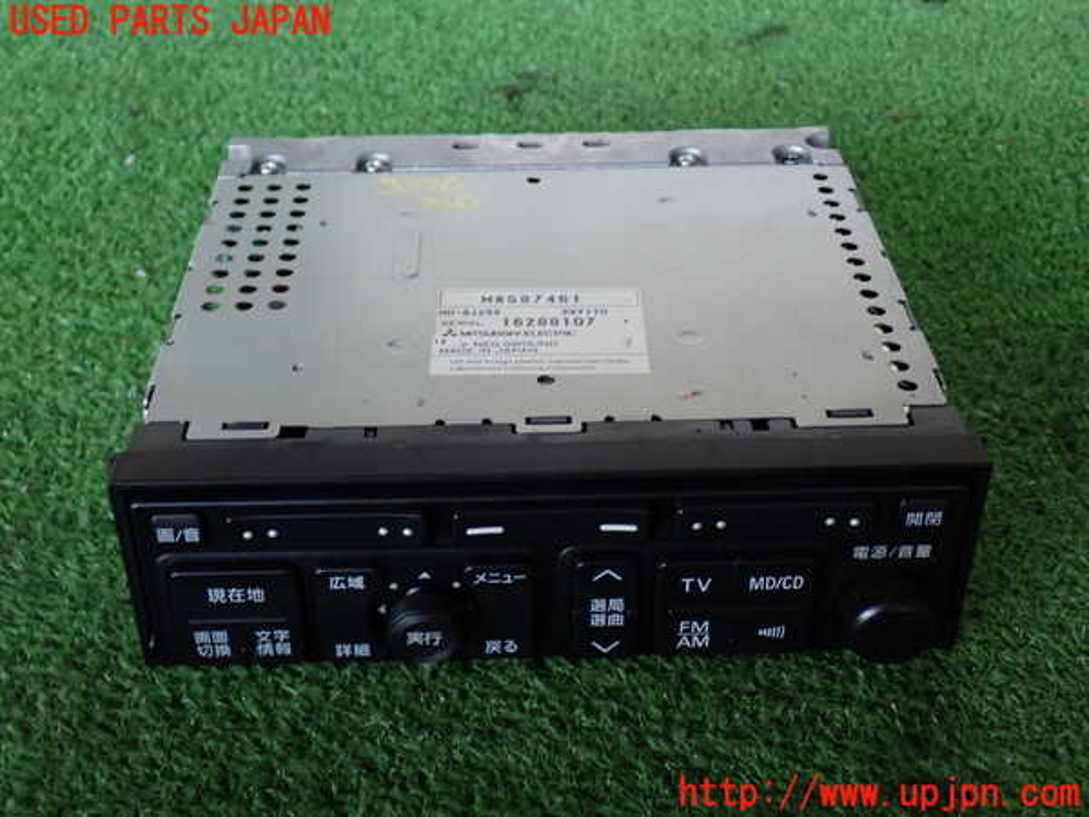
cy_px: 408
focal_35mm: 47
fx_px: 1479
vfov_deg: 30.9
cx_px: 544
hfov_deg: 40.4
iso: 400
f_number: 3.1
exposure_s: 1/50
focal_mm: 8.4
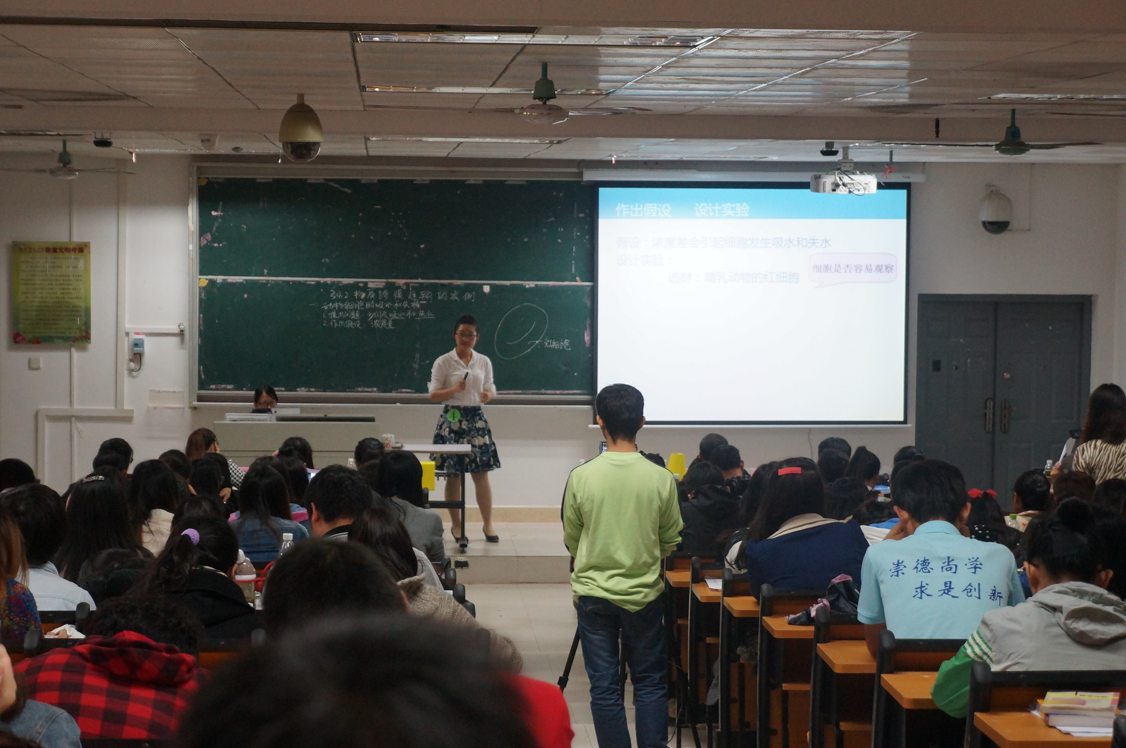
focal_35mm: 82
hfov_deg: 24.6
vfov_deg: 16.5
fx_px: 2578
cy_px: 374
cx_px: 563
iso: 1600
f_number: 5.6
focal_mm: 55
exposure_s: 1/100
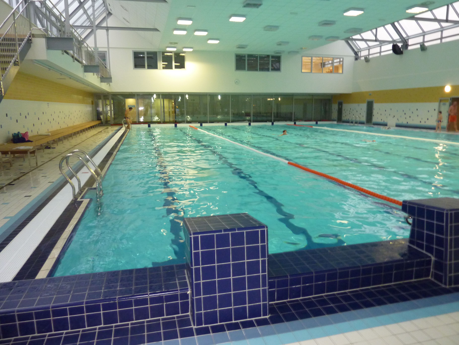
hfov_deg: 69.4
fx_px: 331
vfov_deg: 54.9
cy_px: 172
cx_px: 230
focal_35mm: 25
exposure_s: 1/30
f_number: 3.3
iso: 250
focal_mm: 4.1
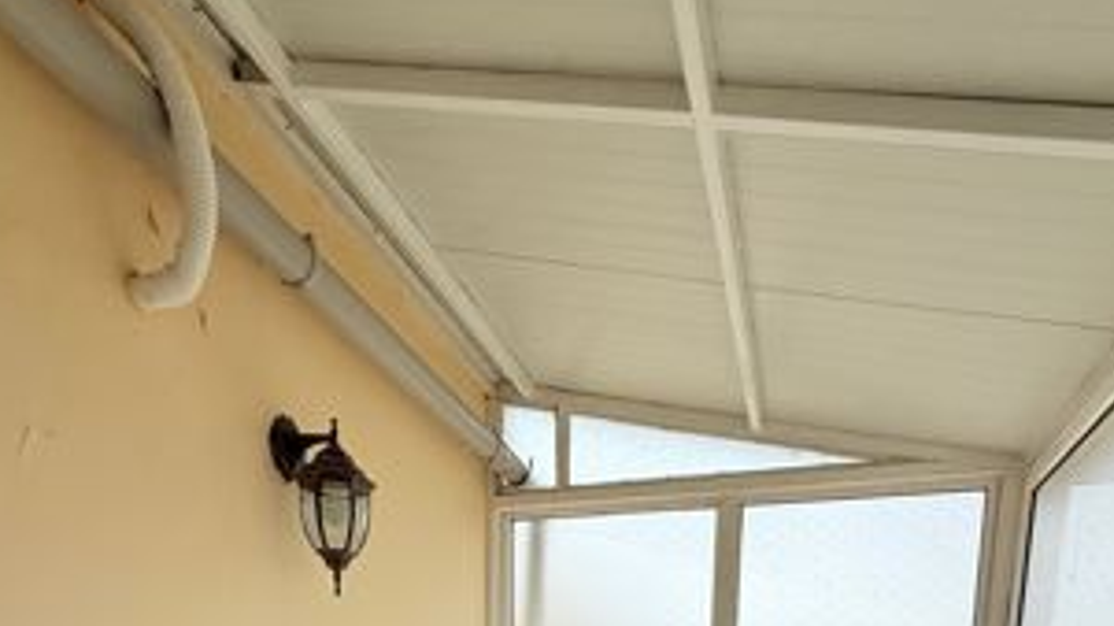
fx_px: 797
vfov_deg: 30.2
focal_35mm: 27
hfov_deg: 69.9
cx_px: 576
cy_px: 878
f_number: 2.2
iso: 50
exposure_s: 1/2320
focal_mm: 2.22
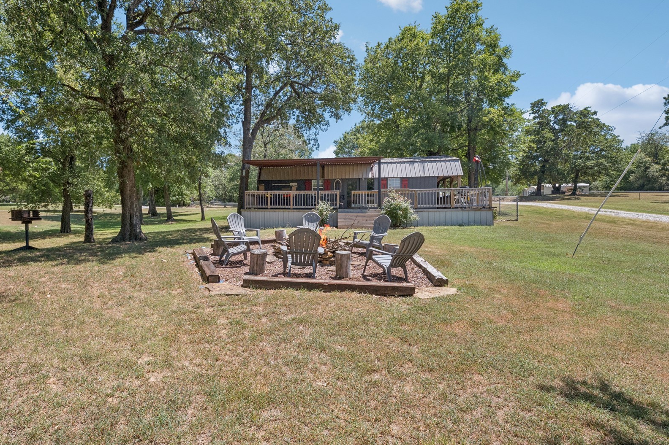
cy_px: 222
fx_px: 334
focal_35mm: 18
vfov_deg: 67.3
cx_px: 264
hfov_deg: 88.8
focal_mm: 14
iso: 1250
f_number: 10
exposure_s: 1/1250
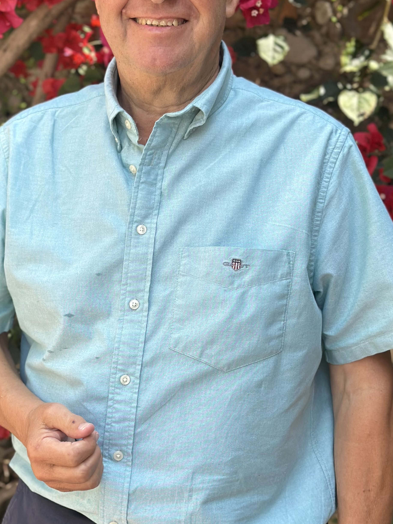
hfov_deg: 18.6
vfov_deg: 24.7
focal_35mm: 79
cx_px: 146
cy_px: 201
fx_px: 1196
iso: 80
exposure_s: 1/1517
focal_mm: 6.86
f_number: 1.78
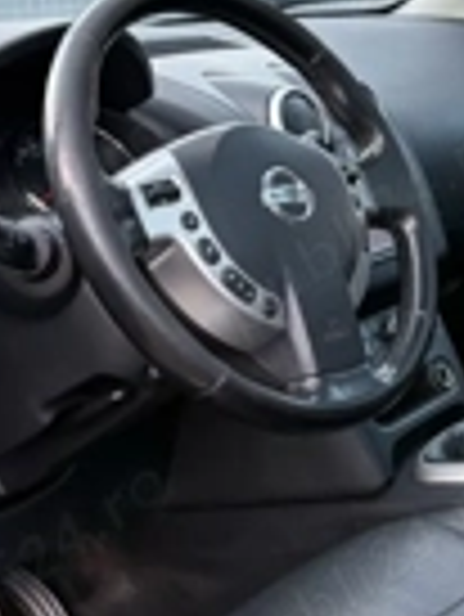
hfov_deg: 18.9
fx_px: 1356
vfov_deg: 25.6
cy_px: 279
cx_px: 459
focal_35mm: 76
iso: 125
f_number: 1.6
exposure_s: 1/61
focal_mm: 5.96
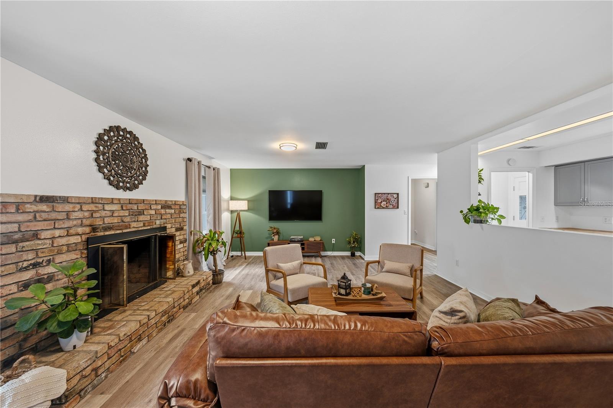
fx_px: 204
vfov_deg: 90.0
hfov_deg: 112.6
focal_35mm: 12
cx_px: 306
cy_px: 204
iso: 100
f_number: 9
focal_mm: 12
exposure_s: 1/3.33
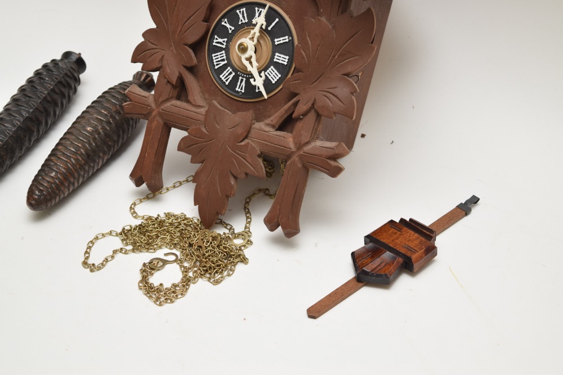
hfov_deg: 24.6
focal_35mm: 82
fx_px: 1290
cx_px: 282
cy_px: 188
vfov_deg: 16.6
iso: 800
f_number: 5.6
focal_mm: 55
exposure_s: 1/100
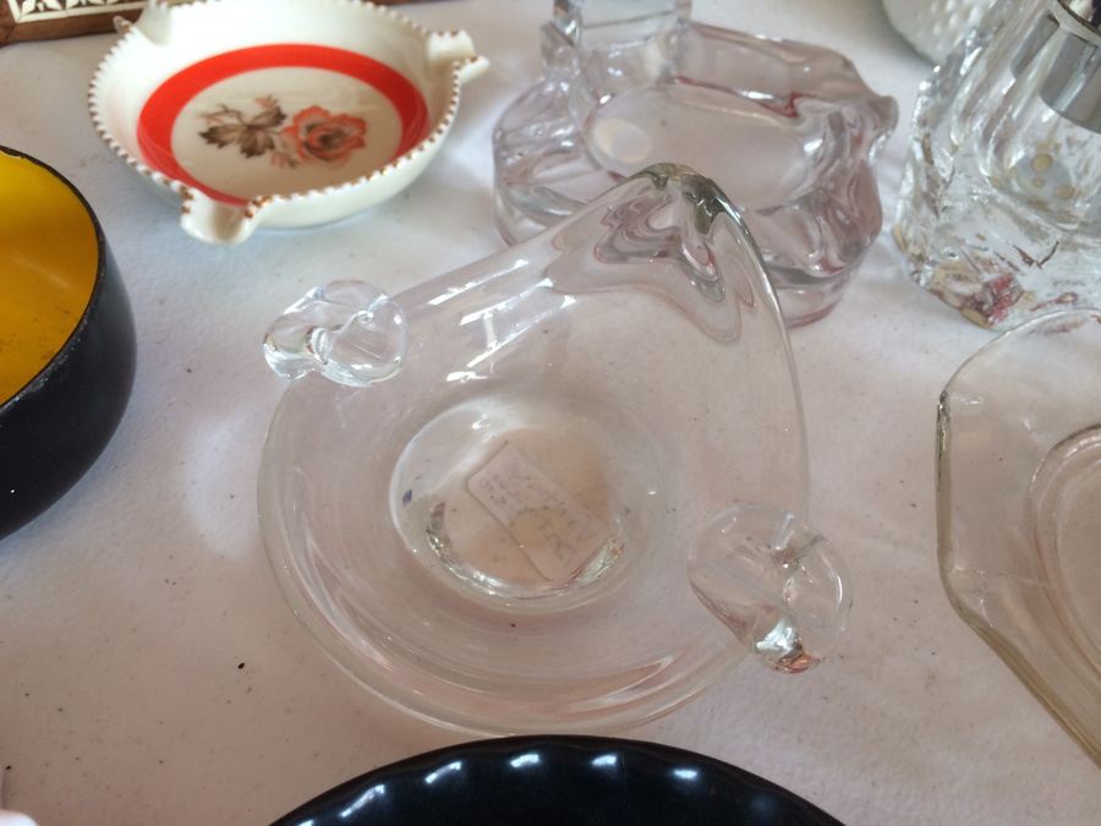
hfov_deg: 60.0
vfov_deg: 46.8
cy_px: 413
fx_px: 954
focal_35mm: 30
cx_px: 550
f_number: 2.2
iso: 40
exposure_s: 1/40
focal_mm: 4.12
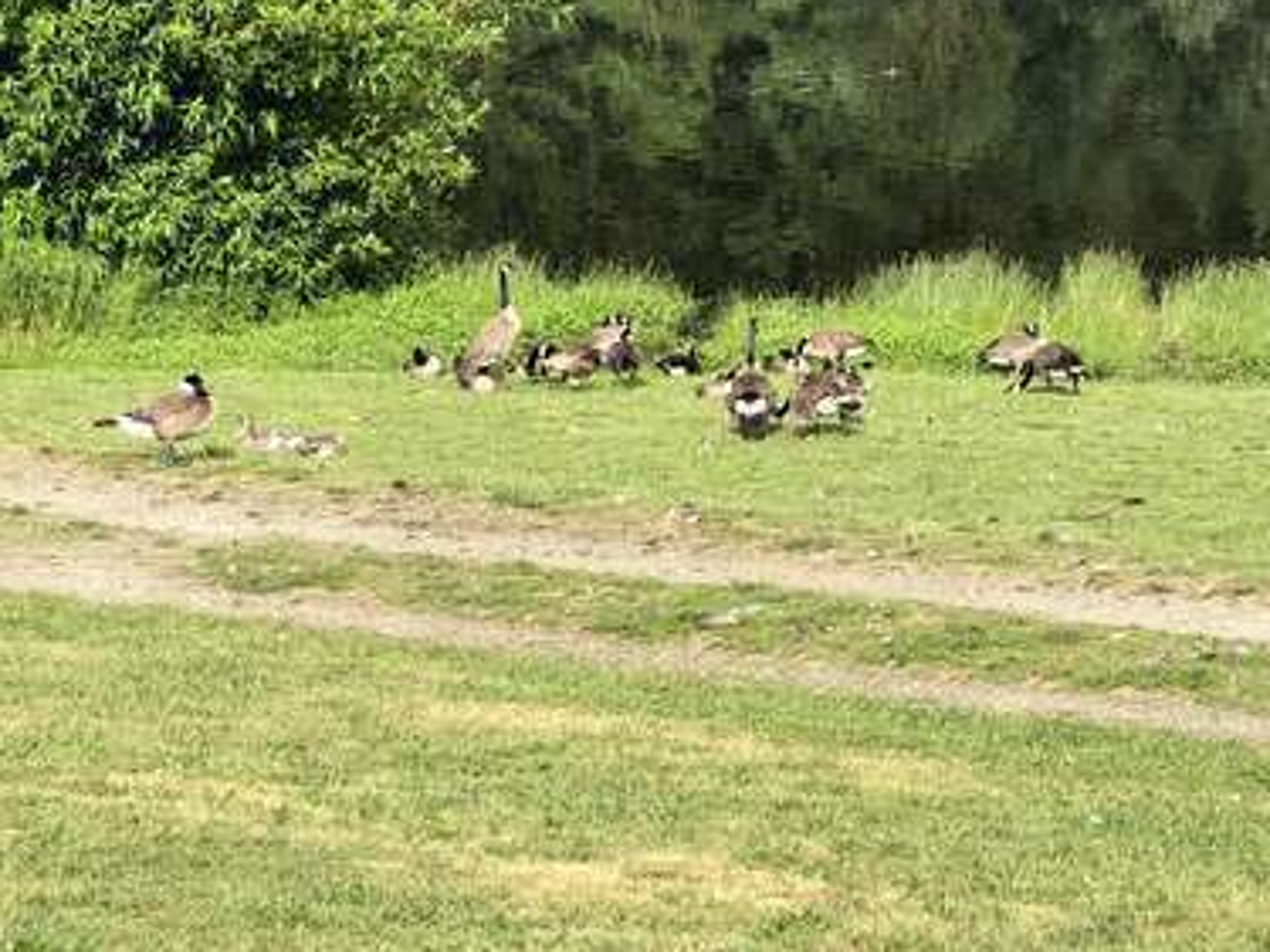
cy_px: 20
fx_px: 4071
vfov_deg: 13.2
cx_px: 1297
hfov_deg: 17.3
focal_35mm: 111
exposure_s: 1/326
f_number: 2.4
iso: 16
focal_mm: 6
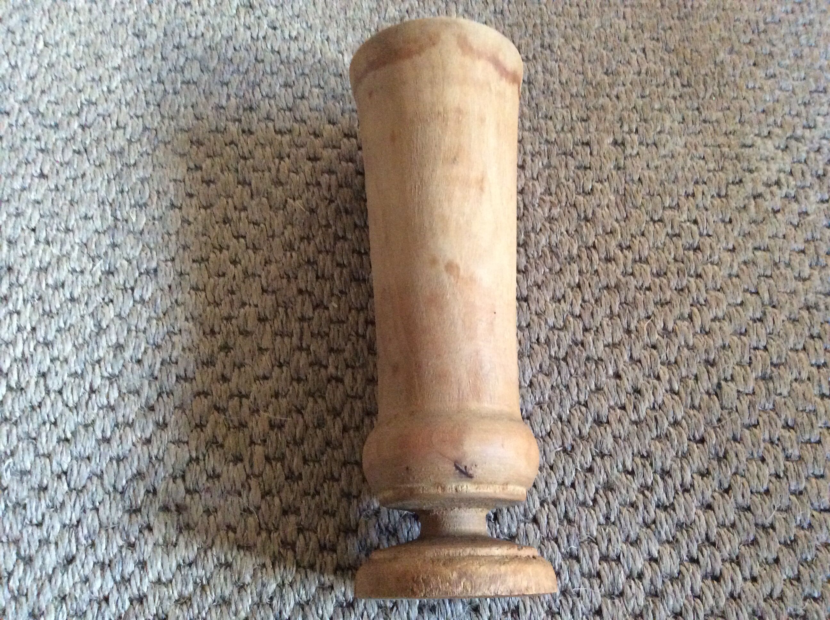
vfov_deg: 44.1
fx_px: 766
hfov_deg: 56.9
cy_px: 310
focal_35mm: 32
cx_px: 415
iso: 400
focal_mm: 3.3
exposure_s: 1/17
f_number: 2.4
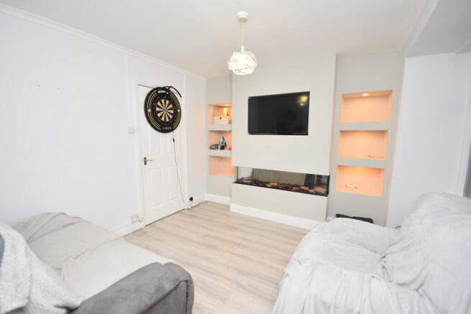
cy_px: 157
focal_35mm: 15
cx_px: 236
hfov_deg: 100.4
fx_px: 196
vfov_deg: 77.4
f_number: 4
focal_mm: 10
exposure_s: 1/125
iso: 800
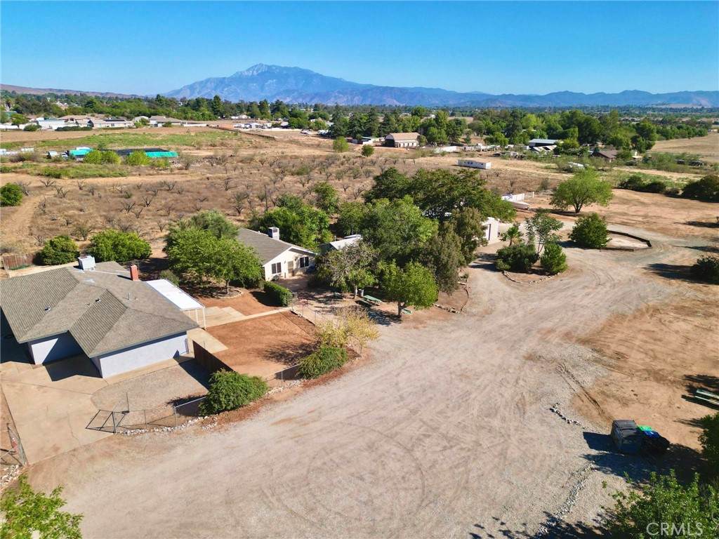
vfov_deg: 56.8
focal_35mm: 24
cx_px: 360
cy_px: 270
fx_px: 498
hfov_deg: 71.6
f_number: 1.7
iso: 100
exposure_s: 1/180
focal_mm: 6.72
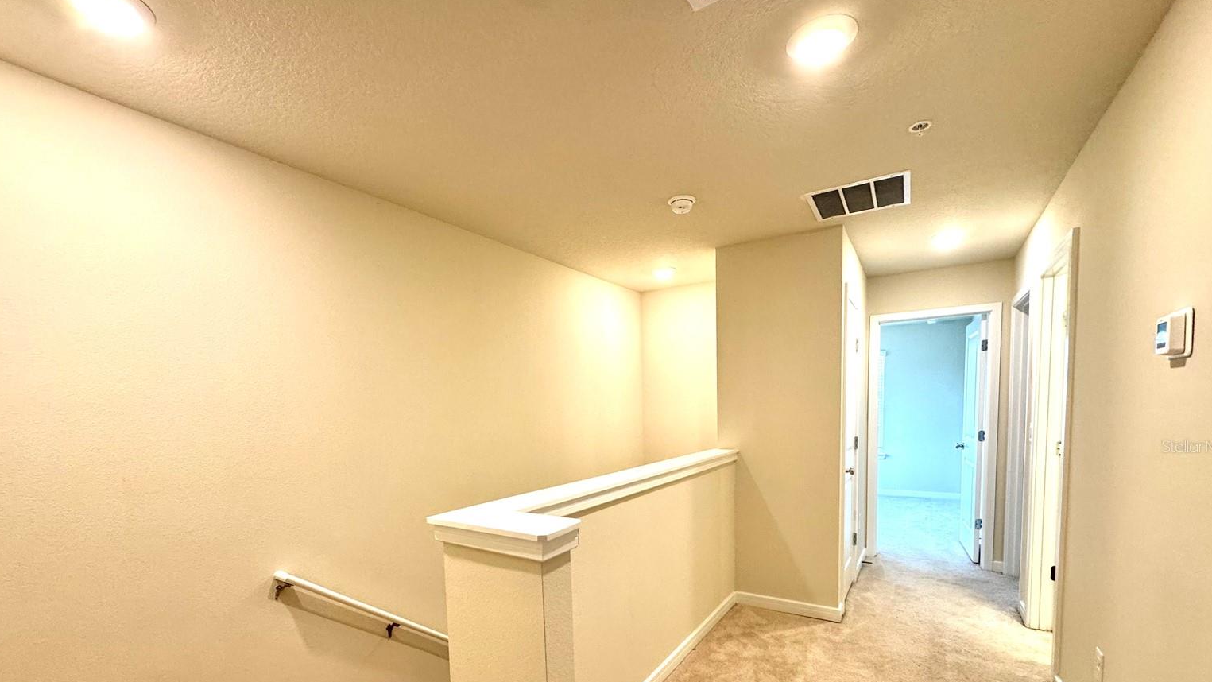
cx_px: 601
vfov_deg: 65.6
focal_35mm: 16
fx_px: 514
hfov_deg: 99.4
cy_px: 446
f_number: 2.2
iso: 200
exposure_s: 1/120
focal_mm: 2.22
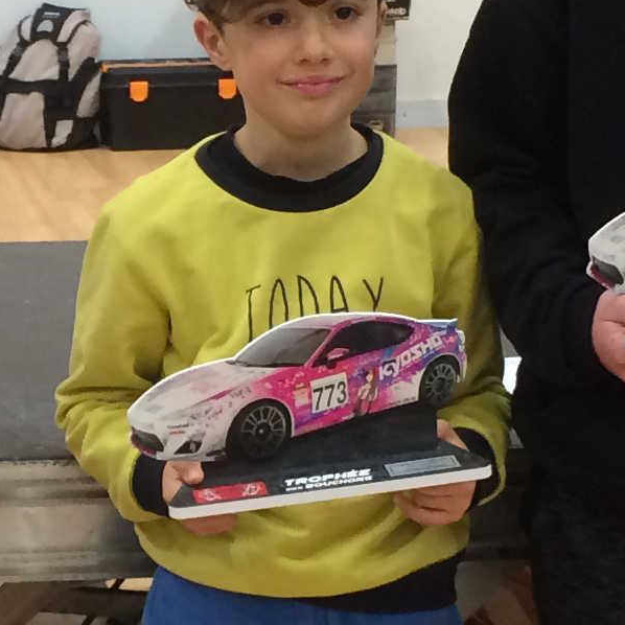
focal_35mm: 140
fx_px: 2860
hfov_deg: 12.4
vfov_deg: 12.5
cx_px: 98
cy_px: 349
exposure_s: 1/33
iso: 100
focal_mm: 4.15
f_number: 2.2
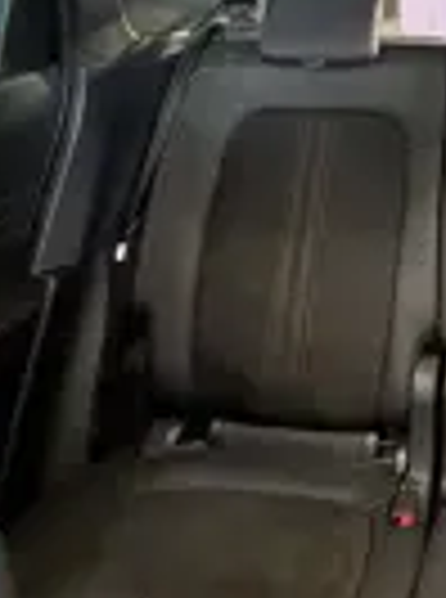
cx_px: 460
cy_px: 99
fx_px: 656
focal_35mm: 38
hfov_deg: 33.8
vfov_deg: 45.9
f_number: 2.2
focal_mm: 2.22
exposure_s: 1/9
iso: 2000
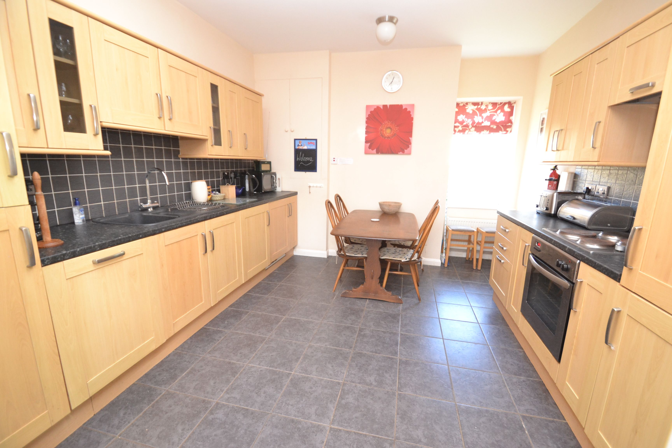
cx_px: 336
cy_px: 224
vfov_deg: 77.3
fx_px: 280
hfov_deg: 100.4
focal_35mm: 15
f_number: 3.5
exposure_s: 1/60
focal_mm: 10
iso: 1600
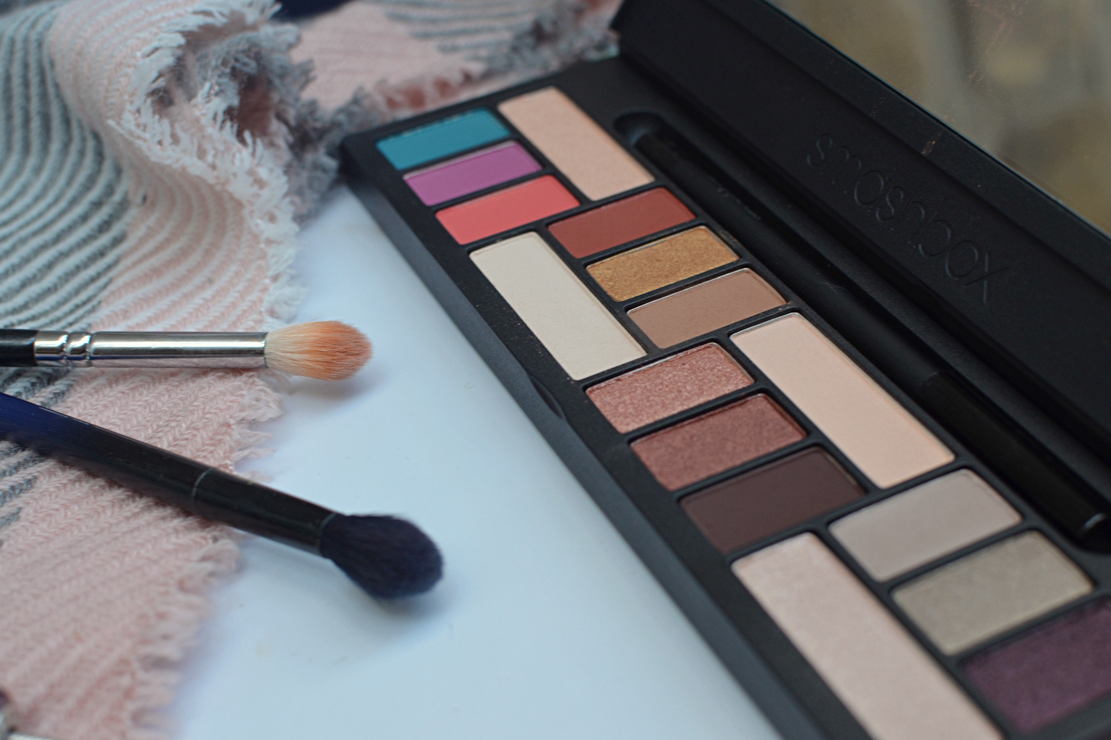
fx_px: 1651
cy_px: 375
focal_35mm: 54
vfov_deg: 25.3
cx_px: 557
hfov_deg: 37.2
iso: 400
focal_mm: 35
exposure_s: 1/60
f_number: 4
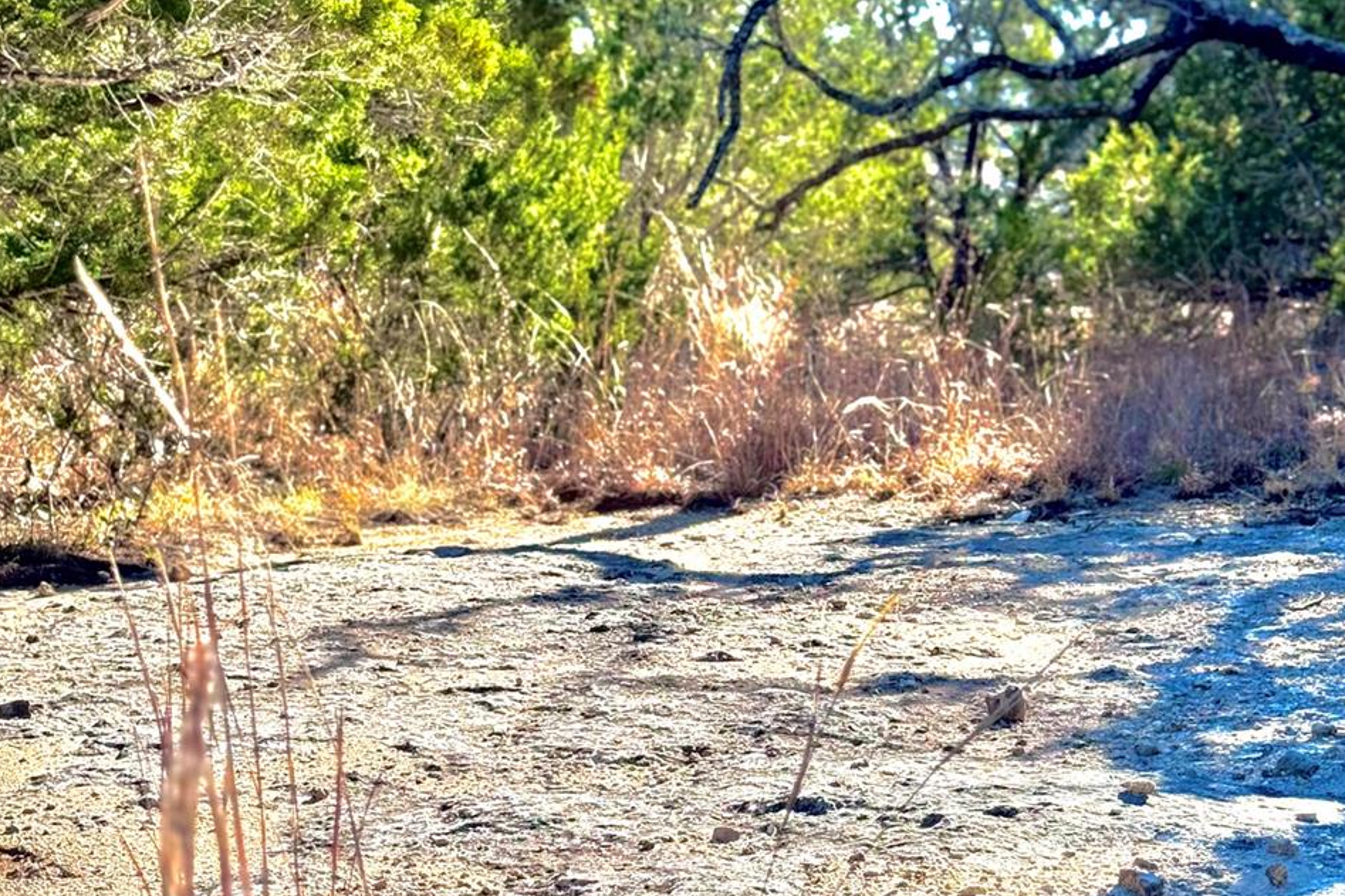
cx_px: 743
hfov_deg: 25.1
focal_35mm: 81
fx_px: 3026
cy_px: 498
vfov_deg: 16.8
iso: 64
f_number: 1.78
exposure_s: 1/1681
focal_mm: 6.76
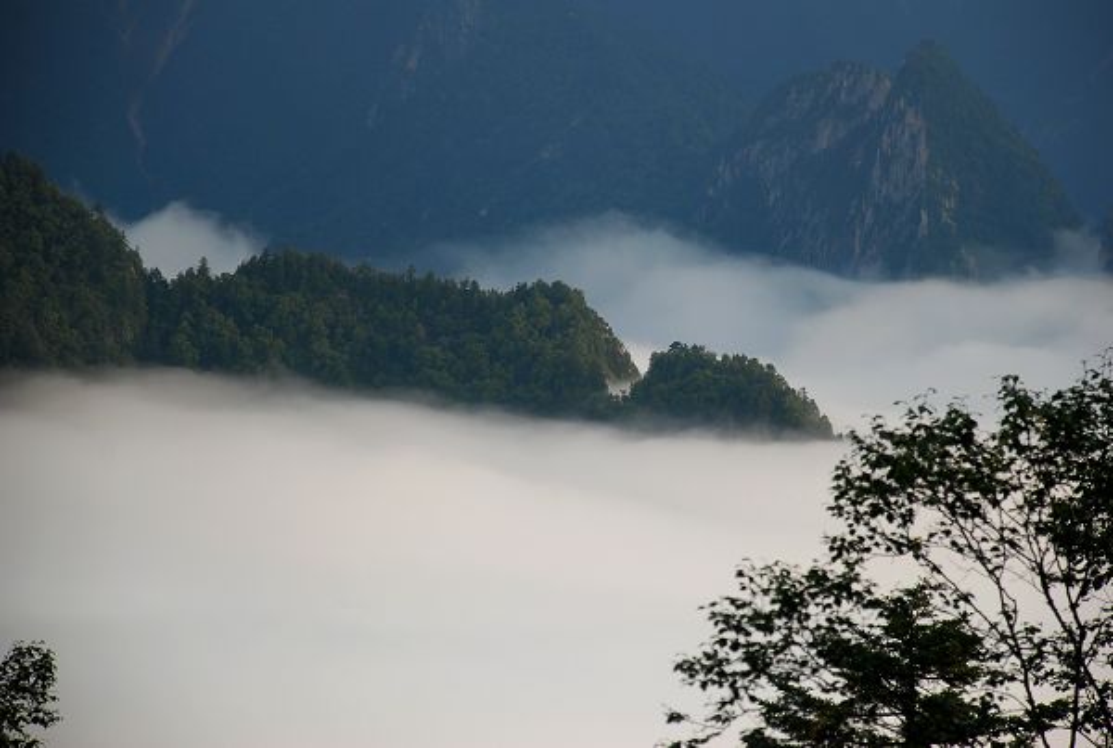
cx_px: 556
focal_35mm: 150
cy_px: 374
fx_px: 4648
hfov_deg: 13.7
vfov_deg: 9.2
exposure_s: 1/125
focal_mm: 100
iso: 200
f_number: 5.6
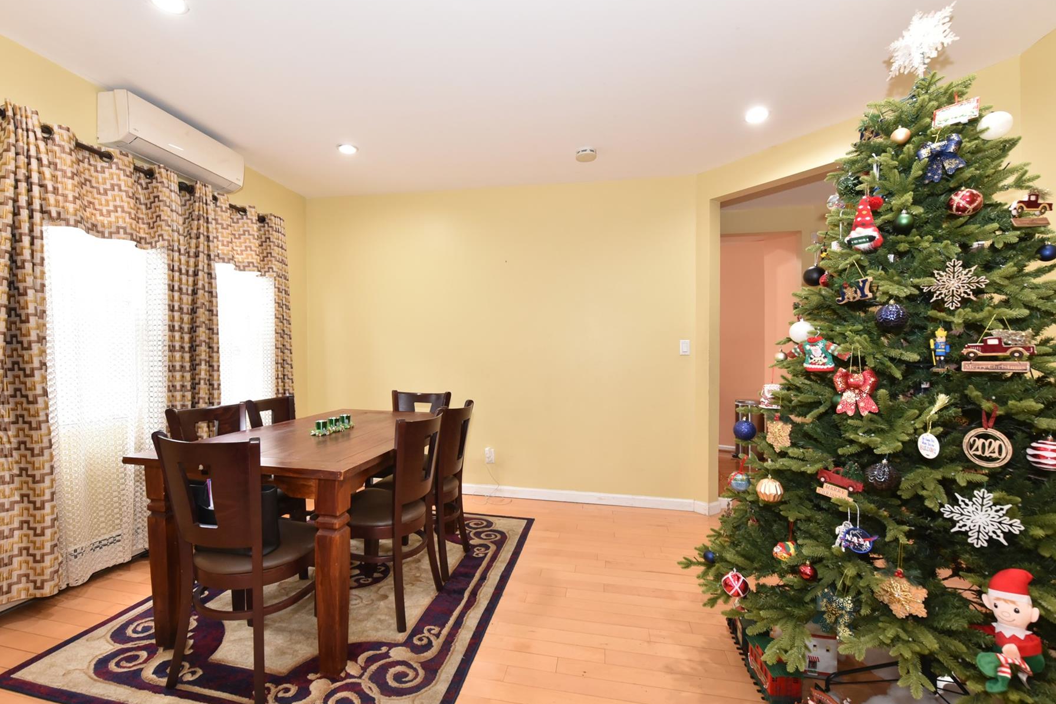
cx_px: 500
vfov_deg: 73.7
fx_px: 469
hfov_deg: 96.6
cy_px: 375
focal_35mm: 16
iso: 1600
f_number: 8
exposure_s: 1/25
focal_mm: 14
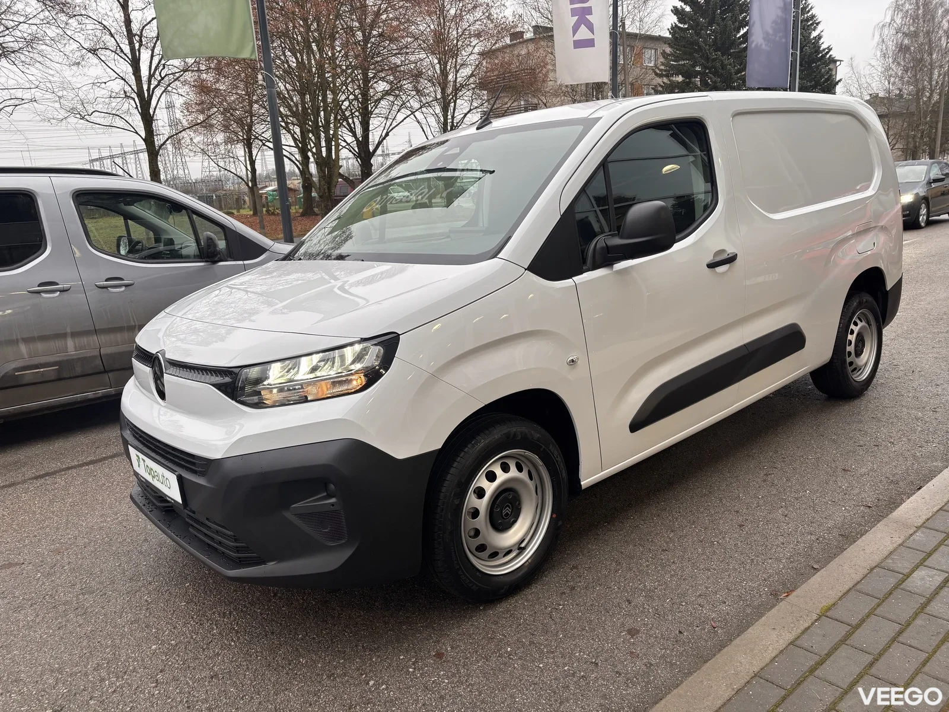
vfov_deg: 53.1
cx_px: 474
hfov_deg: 67.3
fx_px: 713
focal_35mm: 26
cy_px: 356
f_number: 1.6
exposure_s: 1/121
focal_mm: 5.96
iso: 50
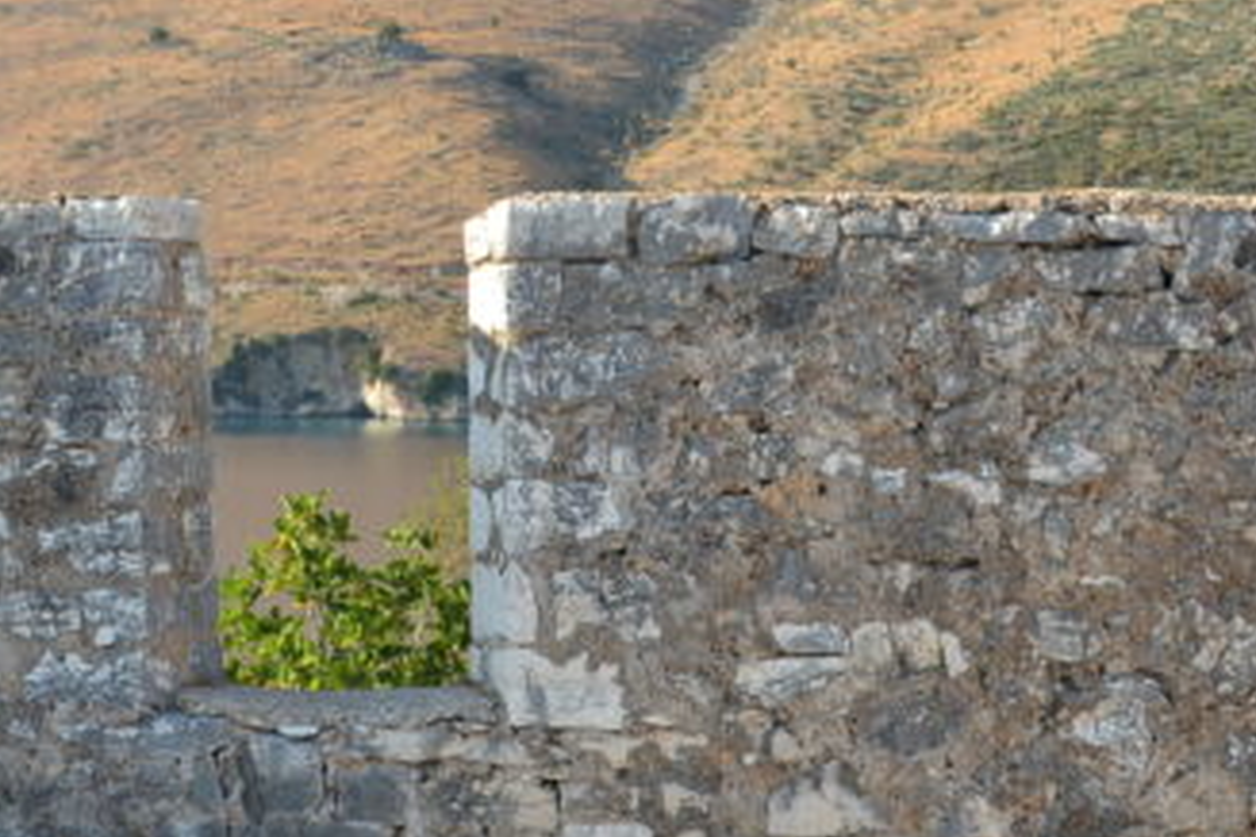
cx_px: 303
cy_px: 150
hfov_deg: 22.8
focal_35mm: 88
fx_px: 3076
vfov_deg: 15.4
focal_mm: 25
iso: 100
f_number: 5
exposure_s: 1/100
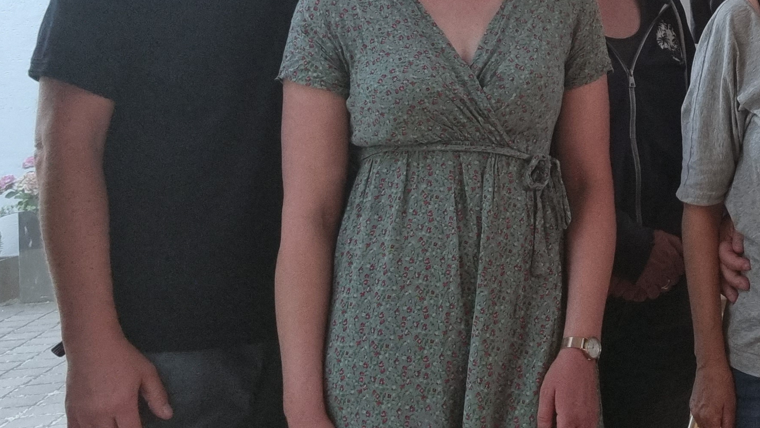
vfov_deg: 20.6
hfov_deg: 33.9
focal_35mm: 56
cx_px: 765
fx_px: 1129
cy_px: -21
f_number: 2.2
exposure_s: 1/50
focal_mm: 3.3
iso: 250
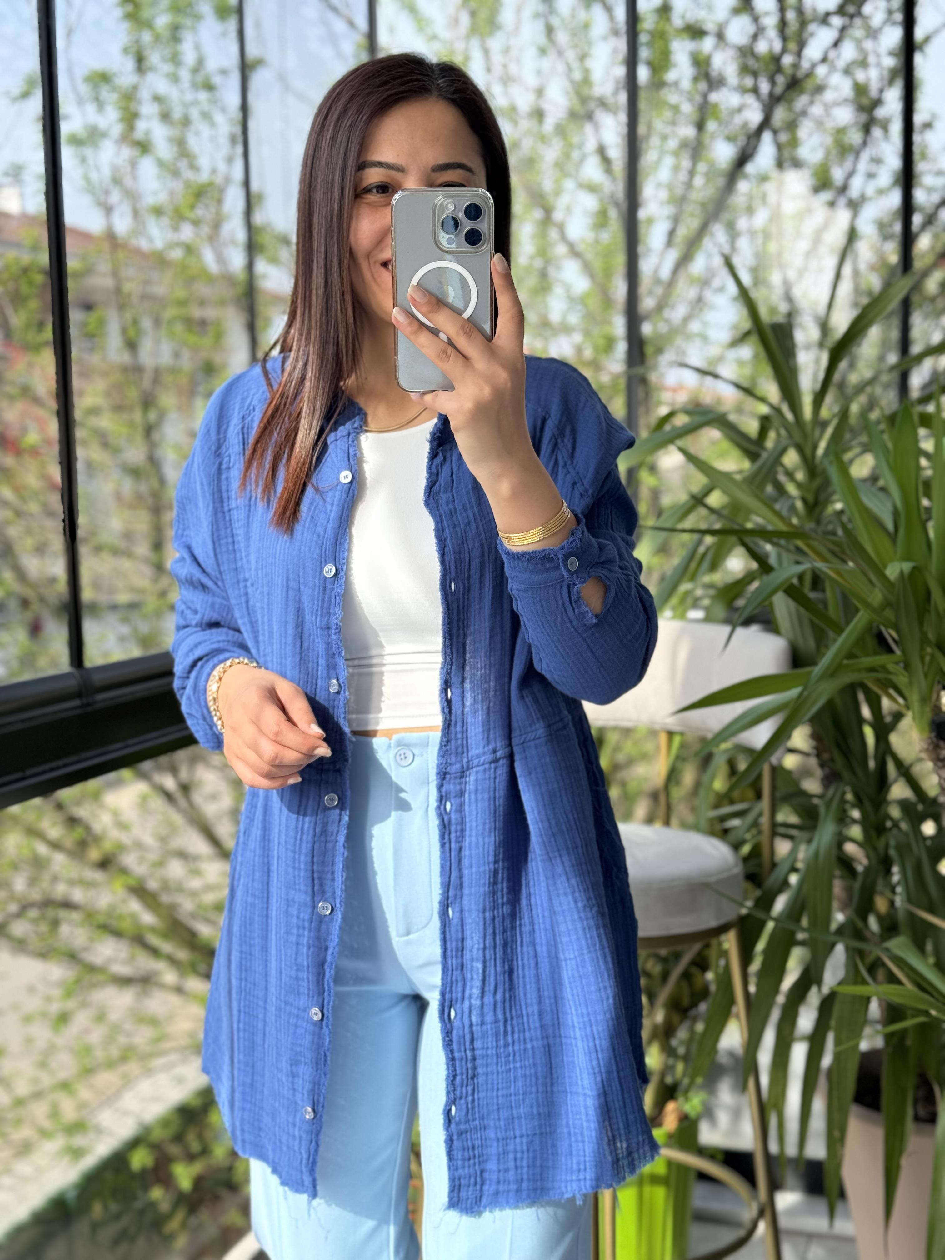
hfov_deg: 30.3
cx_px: 472
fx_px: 1747
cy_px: 630
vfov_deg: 39.7
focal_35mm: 48
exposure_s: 1/385
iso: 64
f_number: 1.78
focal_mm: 6.86
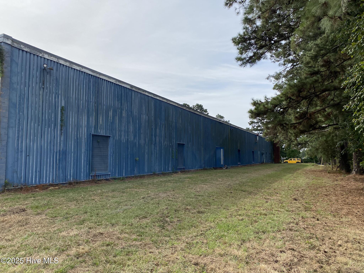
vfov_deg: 53.1
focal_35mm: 26
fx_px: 273
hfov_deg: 67.3
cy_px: 136
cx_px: 182
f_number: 1.8
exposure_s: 1/3401
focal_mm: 4.25
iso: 32
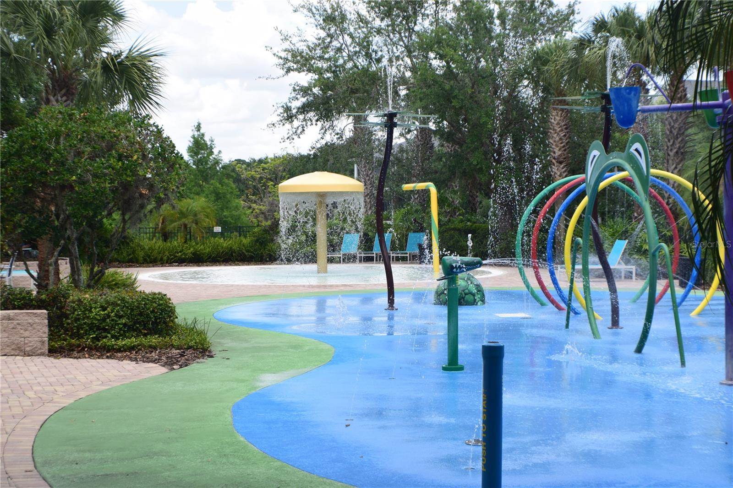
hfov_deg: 26.0
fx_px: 1588
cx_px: 366
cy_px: 244
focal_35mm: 78
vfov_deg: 17.5
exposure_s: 1/320
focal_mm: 52
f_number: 10
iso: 400
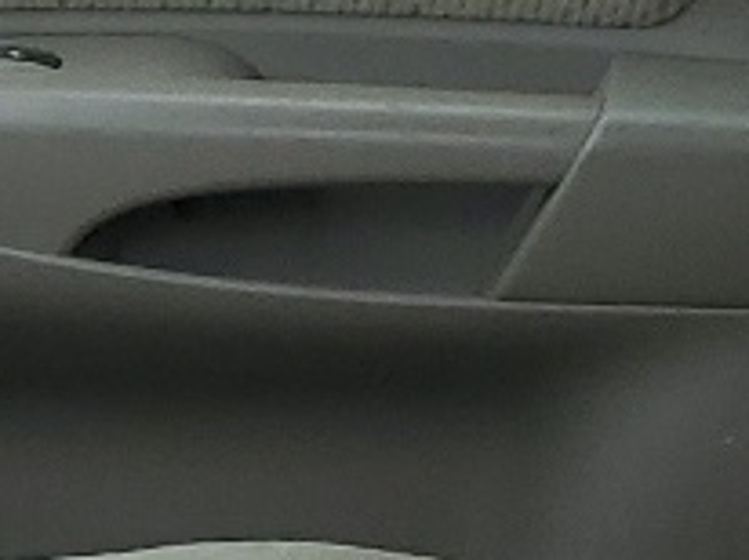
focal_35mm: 202
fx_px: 4366
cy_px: 858
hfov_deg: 9.5
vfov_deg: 7.2
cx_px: -396
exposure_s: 1/769
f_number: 1.5
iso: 50
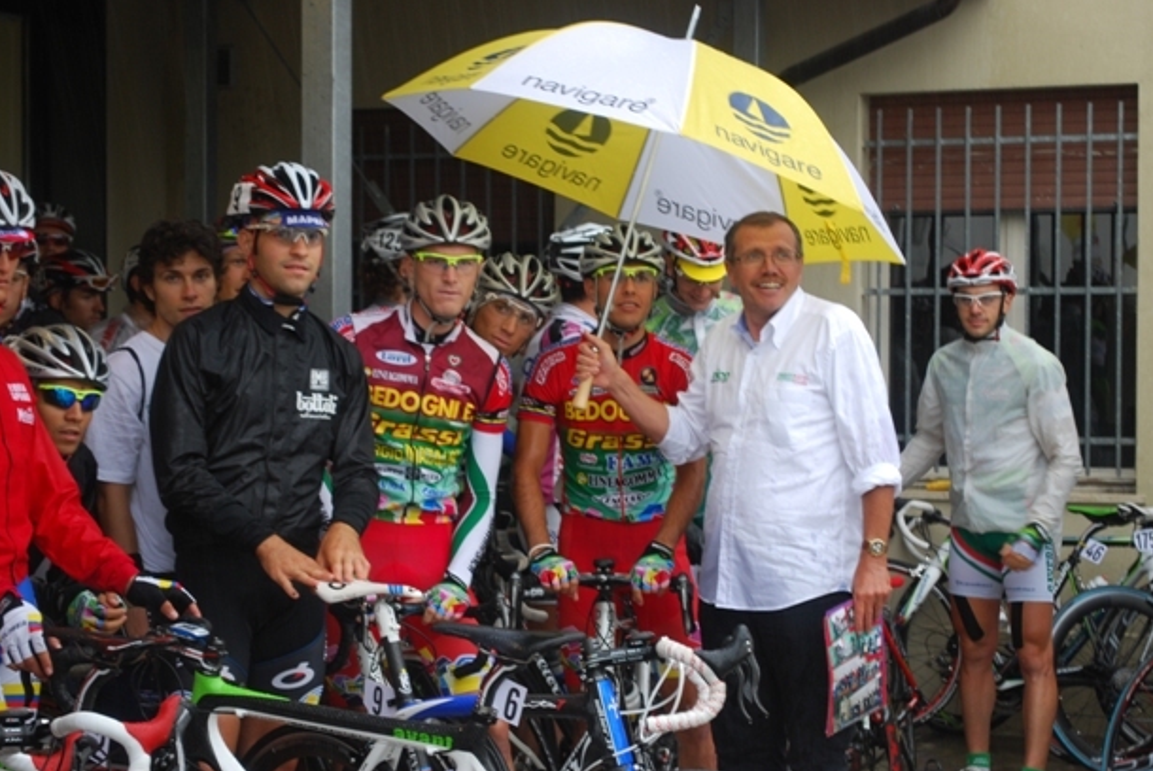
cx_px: 603
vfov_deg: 15.8
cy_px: 389
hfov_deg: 23.5
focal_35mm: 87
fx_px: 2774
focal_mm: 55
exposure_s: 1/40
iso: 200
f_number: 5.6
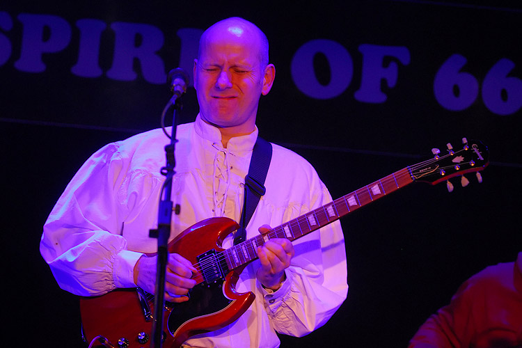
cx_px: 261
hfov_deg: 11.0
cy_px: 174
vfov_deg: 7.3
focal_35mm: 188
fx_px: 2719
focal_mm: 125
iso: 800
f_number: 3.2
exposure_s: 1/50
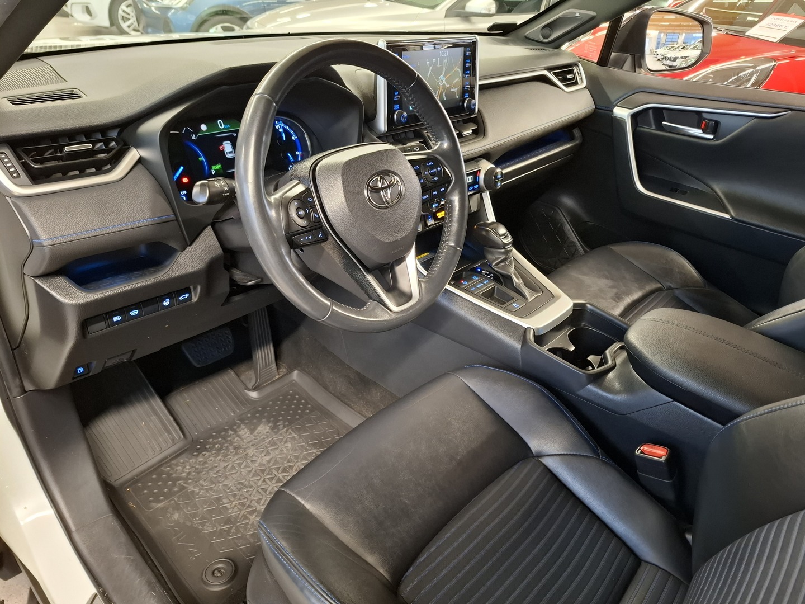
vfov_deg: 58.9
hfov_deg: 73.9
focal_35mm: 23
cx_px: 402
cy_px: 302
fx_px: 535
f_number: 1.8
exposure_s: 1/25
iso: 640
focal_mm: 5.54
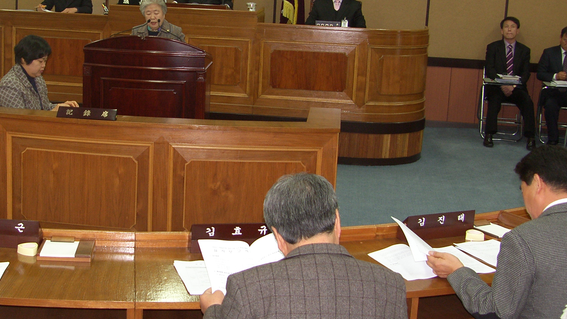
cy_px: 125
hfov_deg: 35.5
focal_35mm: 58
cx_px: 173
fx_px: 872
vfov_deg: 20.7
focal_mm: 9
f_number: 2.5
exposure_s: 1/40
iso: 100
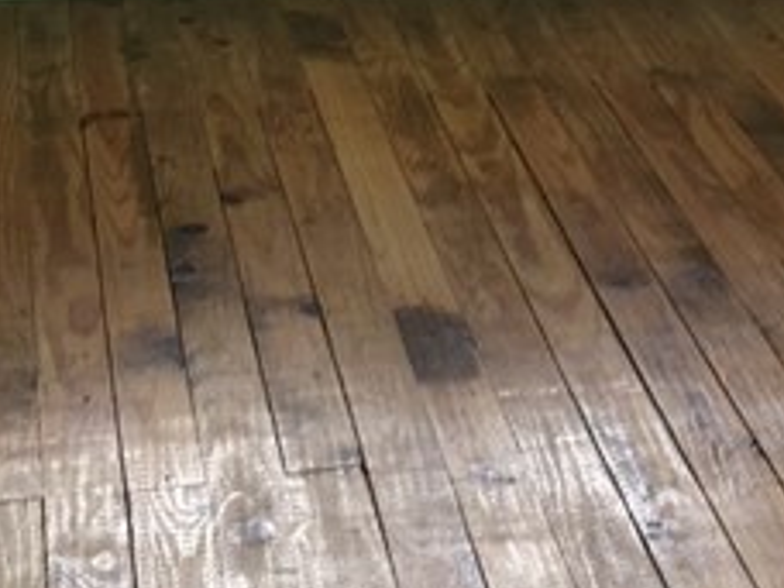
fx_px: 2944
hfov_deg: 15.0
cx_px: 729
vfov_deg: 10.9
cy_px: -323
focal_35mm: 130
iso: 25
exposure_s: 1/30
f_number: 2.2
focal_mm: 4.15
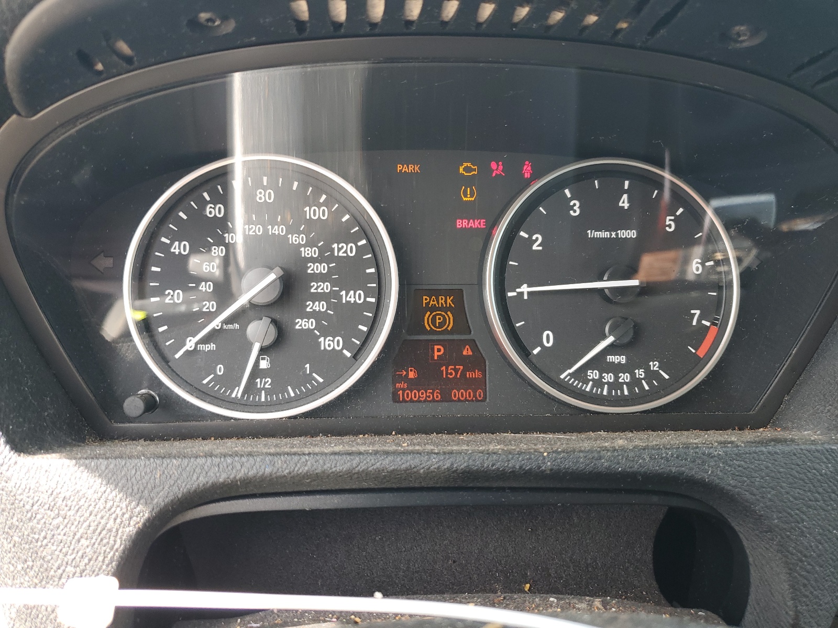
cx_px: 419
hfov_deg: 67.3
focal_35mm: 26
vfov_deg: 53.1
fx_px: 629
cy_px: 314
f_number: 1.5
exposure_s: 1/120
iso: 54
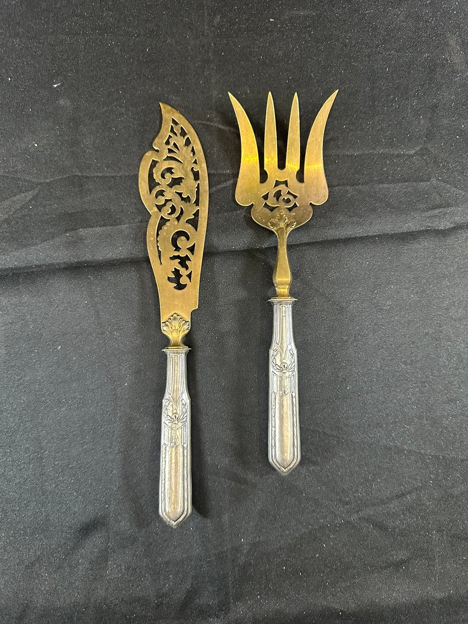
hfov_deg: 56.8
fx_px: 433
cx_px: 234
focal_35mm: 24
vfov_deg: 71.6
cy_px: 312
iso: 640
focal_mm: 6.86
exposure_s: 1/60
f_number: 1.78
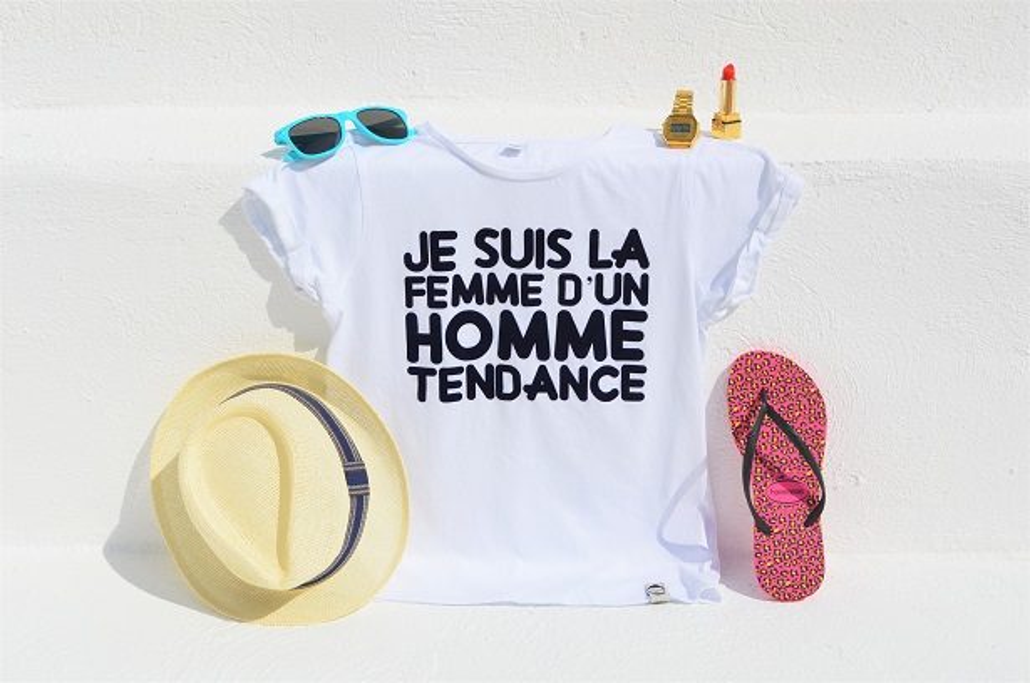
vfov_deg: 25.7
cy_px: 342
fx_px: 1500
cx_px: 515
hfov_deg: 37.9
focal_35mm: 52
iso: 100
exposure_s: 1/500
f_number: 11
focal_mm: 35
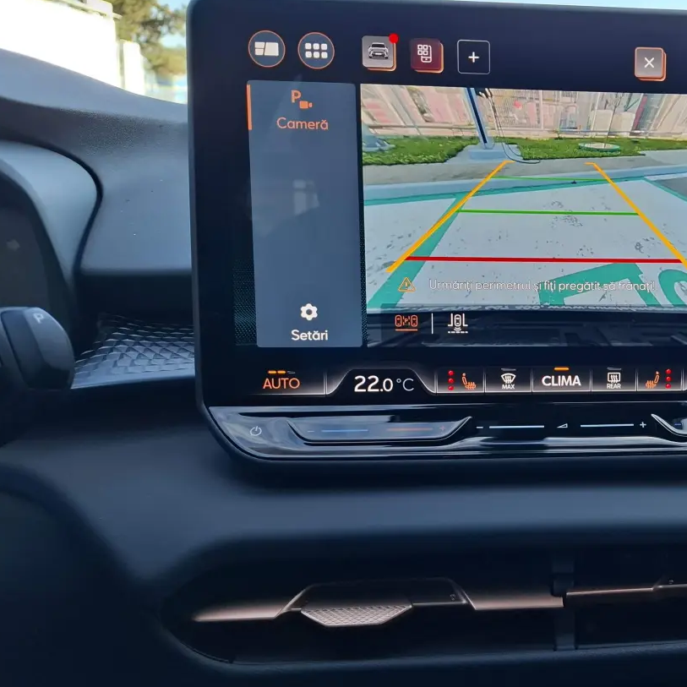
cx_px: 600
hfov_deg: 42.7
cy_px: 345
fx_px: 808
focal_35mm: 36
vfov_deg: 46.0
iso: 50
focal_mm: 5.54
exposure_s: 1/120
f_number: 1.8
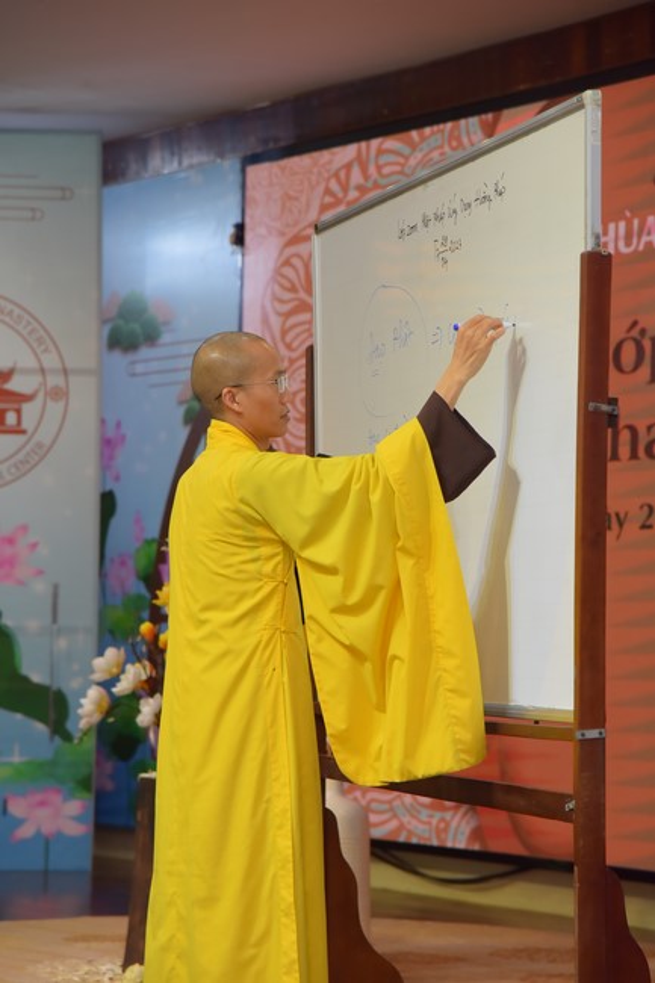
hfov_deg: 11.4
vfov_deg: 17.1
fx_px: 3276
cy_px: 492
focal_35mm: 120
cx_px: 328
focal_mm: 120
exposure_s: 1/125
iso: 1000
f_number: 5.6
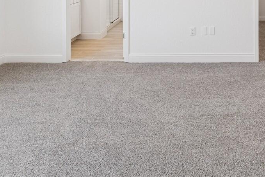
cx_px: 186
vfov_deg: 33.9
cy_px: -24
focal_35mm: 33
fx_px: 243
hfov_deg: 55.5
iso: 160
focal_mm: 14
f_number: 8
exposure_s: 1/20
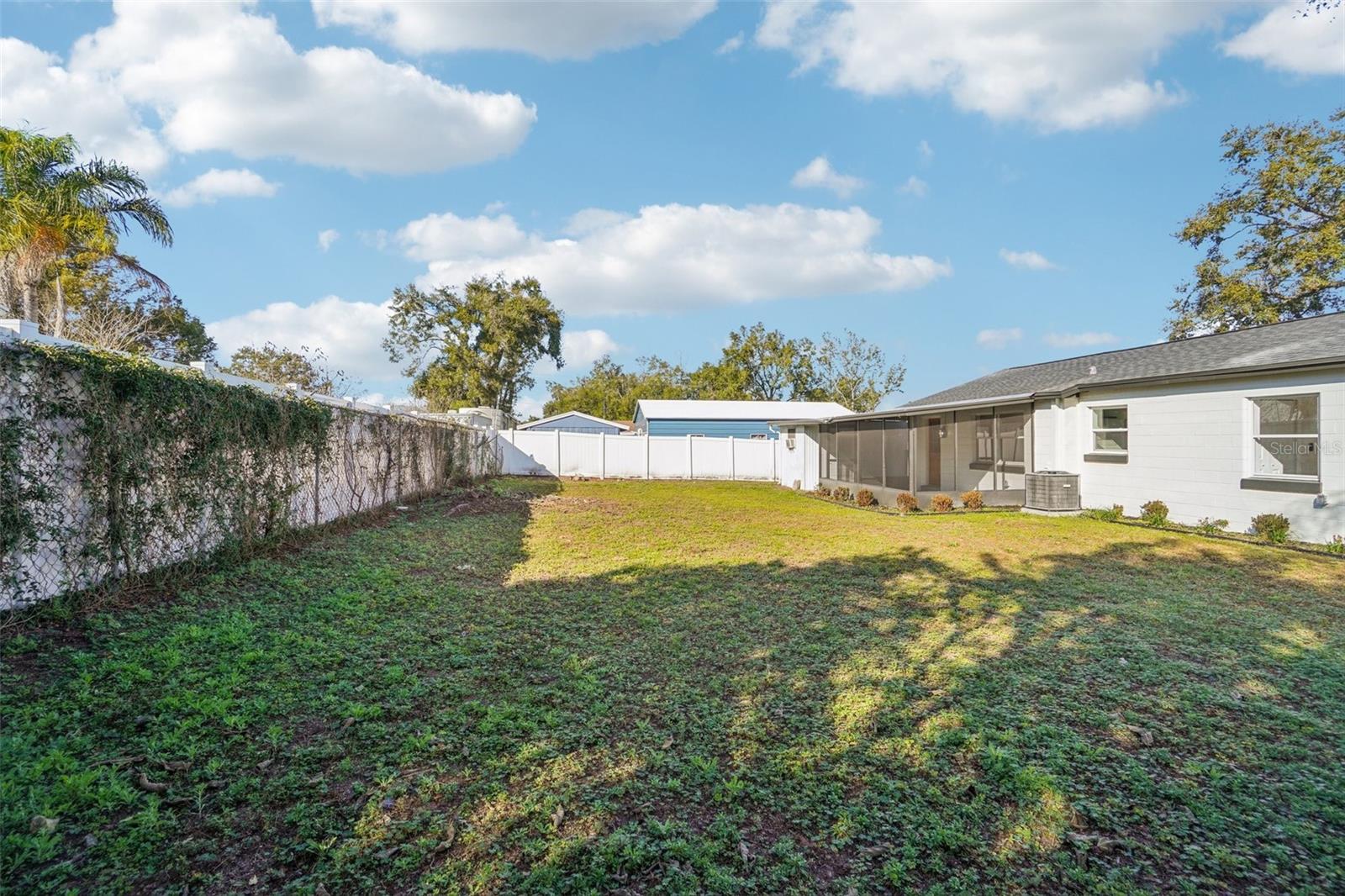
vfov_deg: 77.3
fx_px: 560
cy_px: 448
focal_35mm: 15
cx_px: 672
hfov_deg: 100.4
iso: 100
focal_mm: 10
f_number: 8
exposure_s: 1/250
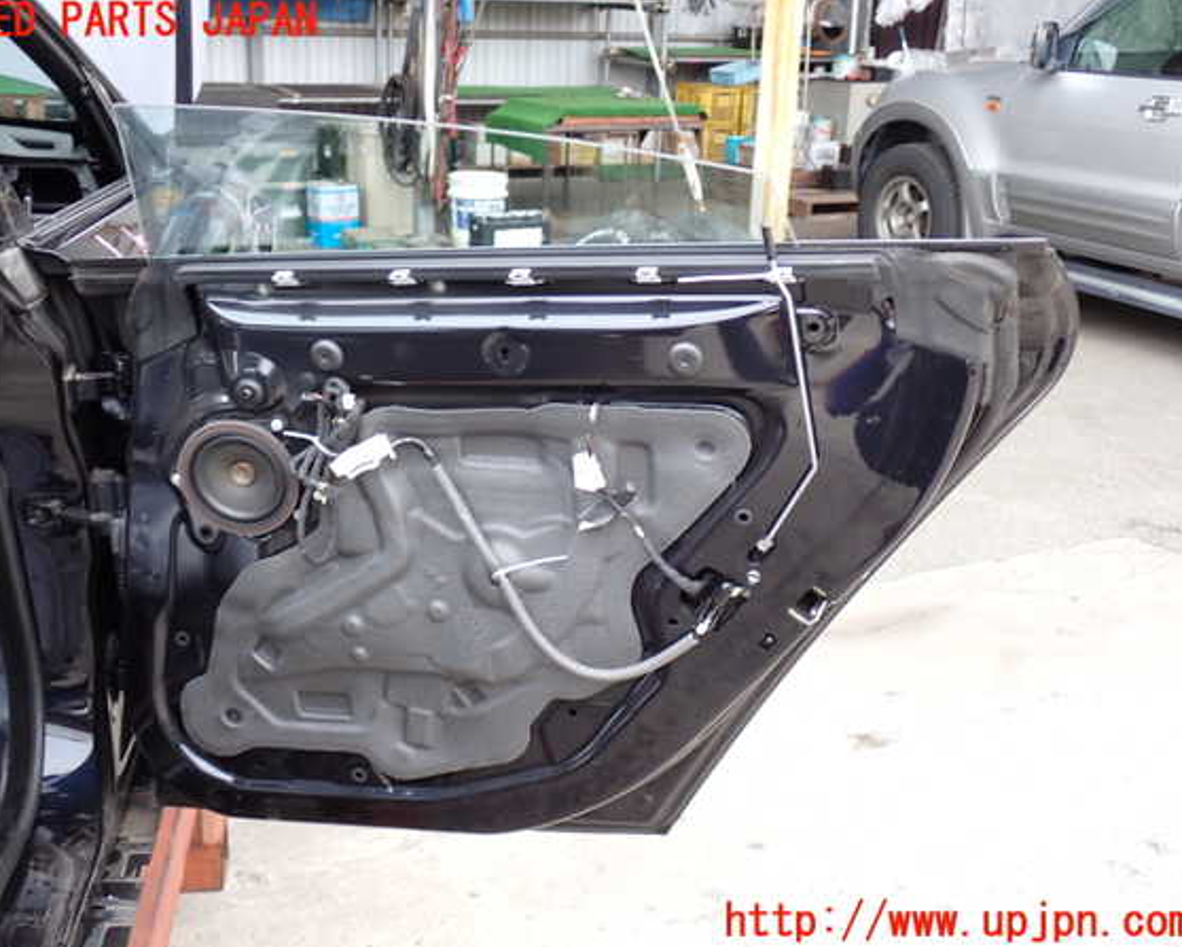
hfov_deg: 42.9
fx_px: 1505
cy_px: 472
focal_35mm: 43
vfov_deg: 34.9
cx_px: 568
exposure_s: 1/80
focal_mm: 7.31
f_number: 2.8
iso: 125
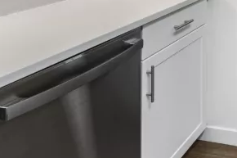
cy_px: -88
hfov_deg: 30.9
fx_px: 349
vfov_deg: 21.0
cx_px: 293
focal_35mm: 53
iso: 100
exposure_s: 1/4
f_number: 8
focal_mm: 10
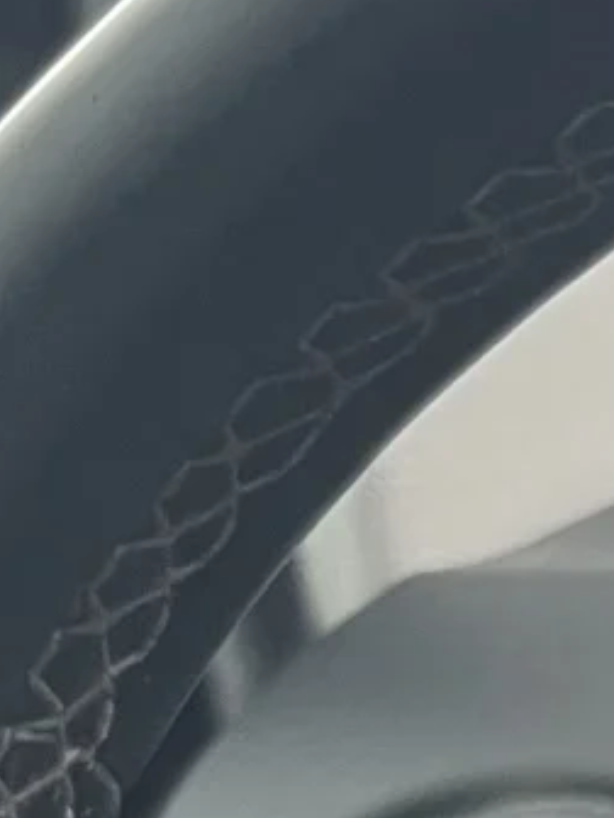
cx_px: 1623
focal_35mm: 198
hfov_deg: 7.0
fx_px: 4683
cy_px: 1707
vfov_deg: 9.3
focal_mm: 5.1
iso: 125
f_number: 1.6
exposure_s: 1/72
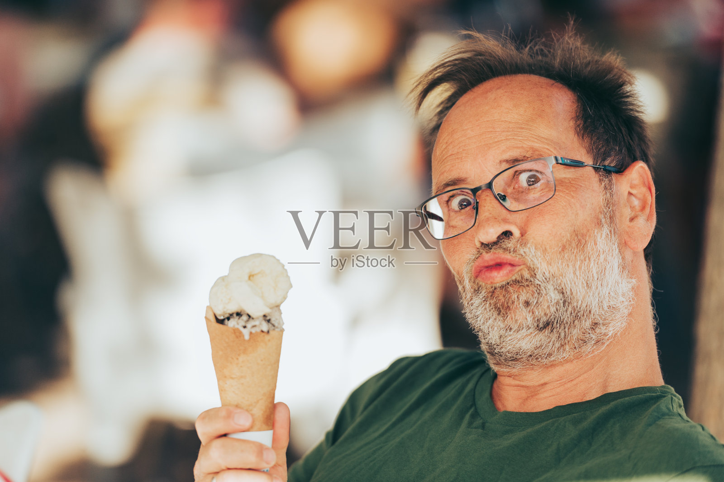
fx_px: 4020
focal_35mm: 200
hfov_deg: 10.3
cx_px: 362
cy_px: 241
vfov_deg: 6.9
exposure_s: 1/1250
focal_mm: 200
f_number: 2.8
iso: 320
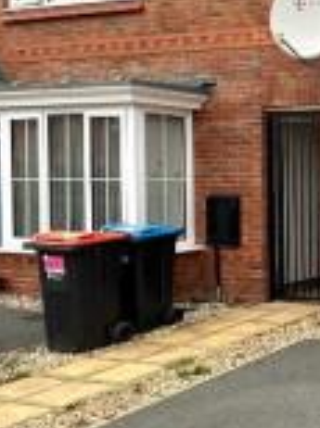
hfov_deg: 20.4
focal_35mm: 53
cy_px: 199
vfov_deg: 36.2
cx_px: 561
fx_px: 655
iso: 40
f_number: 2.2
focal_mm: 2.22
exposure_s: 1/302
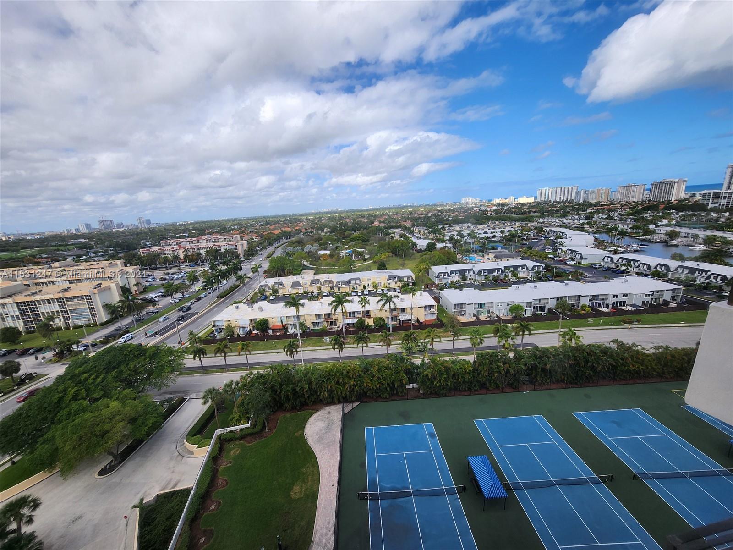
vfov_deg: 89.9
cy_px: 275
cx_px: 366
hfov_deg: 106.2
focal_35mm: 13
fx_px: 275
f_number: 2.2
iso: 32
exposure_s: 1/765
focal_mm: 1.74
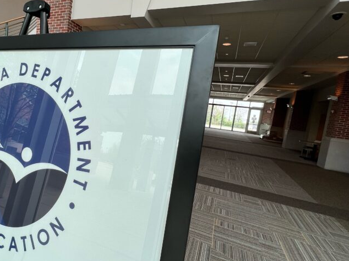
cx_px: 109
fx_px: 212
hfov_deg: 75.8
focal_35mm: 21
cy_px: 127
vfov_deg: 63.4
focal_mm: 1.57
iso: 32
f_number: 1.8
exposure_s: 1/235
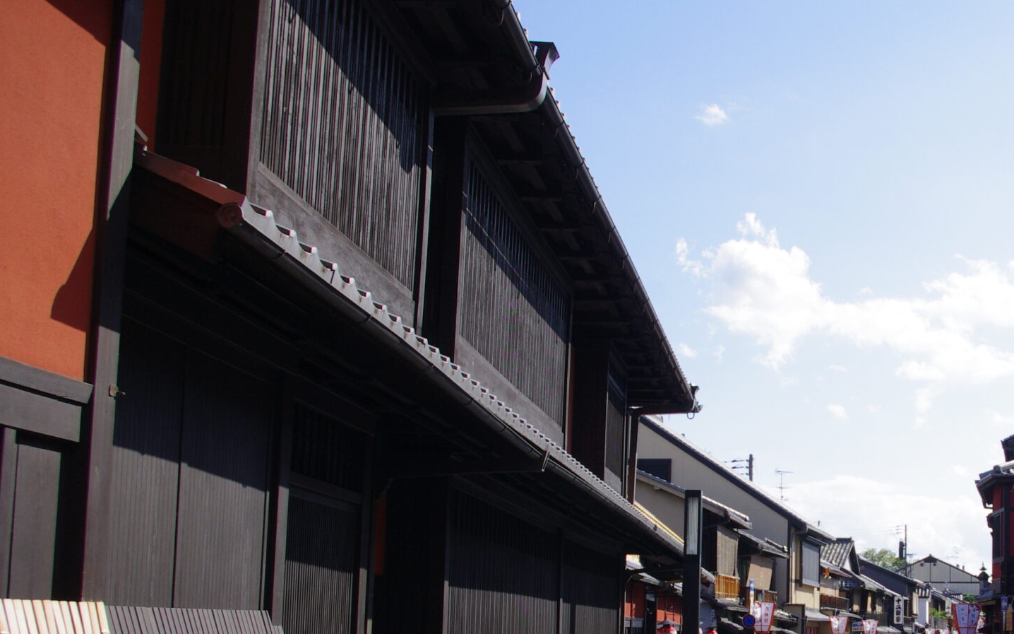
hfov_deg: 39.3
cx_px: 822
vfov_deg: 26.0
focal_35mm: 49
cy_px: 479
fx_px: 1354
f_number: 7.1
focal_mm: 18
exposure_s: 1/320
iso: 200
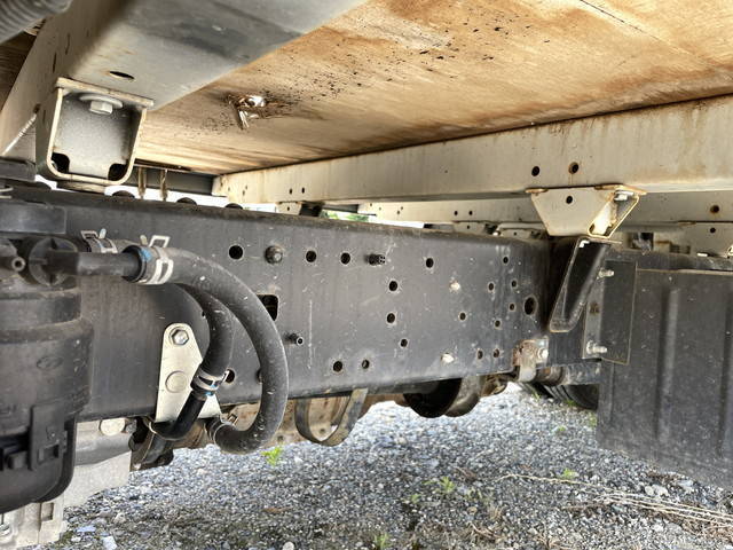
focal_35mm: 26
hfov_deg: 67.3
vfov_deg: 53.1
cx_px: 366
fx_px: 551
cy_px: 275
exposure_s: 1/121
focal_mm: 4.2
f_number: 1.6
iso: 40
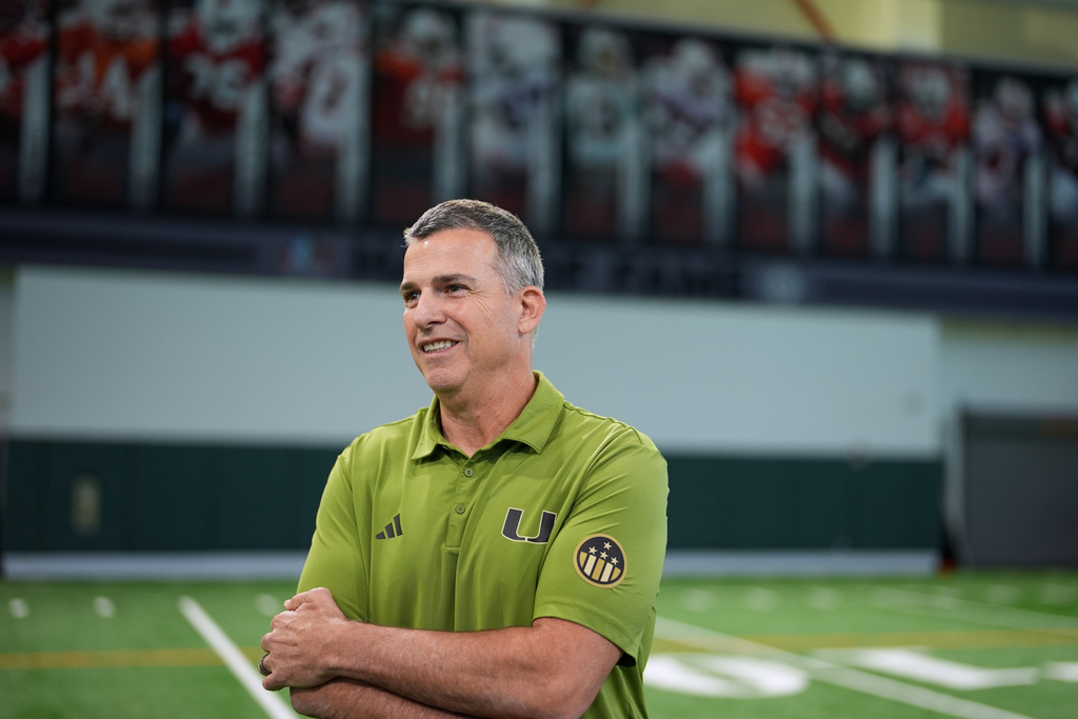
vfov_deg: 27.0
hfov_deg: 39.6
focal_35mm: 50
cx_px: 539
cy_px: 360
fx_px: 1497
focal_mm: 50
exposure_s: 1/400
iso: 640
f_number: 1.4
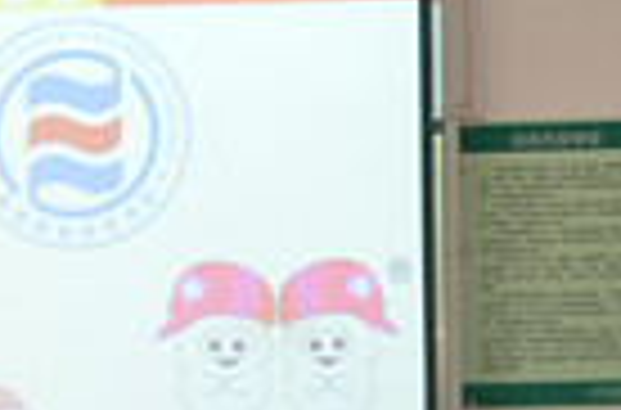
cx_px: -288
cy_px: 455
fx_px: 2269
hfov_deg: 14.6
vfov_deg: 10.2
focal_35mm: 132
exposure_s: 1/80
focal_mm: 22
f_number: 3.8
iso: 400
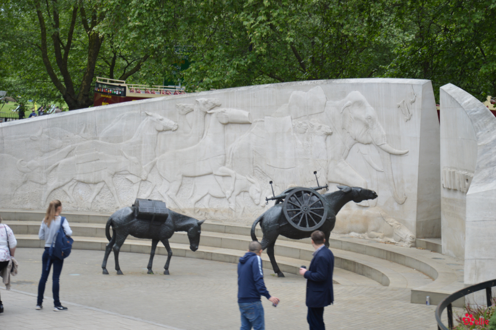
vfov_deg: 12.2
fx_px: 1549
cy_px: 165
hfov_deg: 18.2
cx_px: 248
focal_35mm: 112
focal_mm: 75
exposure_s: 1/160
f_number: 6.3
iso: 100
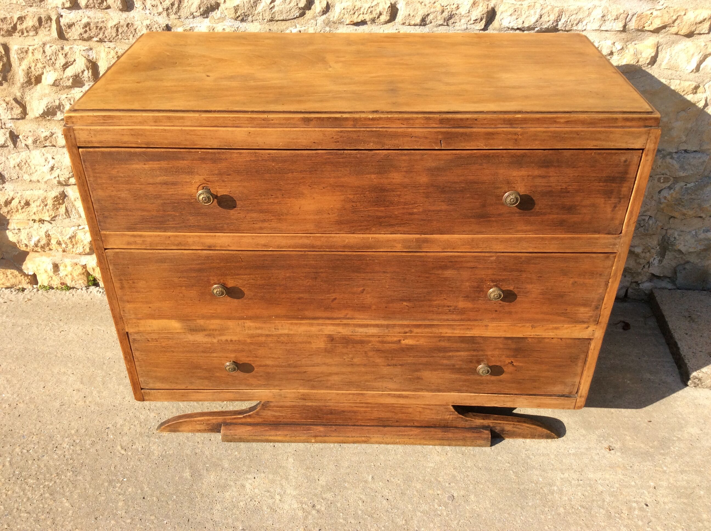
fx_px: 656
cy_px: 266
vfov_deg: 44.1
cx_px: 356
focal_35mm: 32
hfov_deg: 56.9
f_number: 2.4
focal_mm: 3.3
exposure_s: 1/953
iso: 32
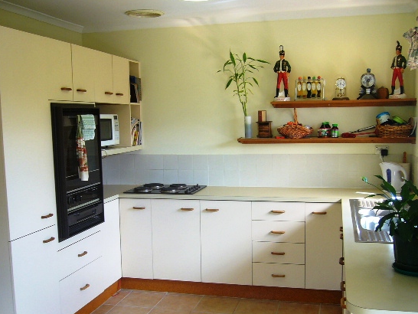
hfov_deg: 45.8
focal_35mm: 41
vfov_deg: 35.1
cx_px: 211
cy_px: 180
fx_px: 495
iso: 100
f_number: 2.8
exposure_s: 1/25
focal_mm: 5.8
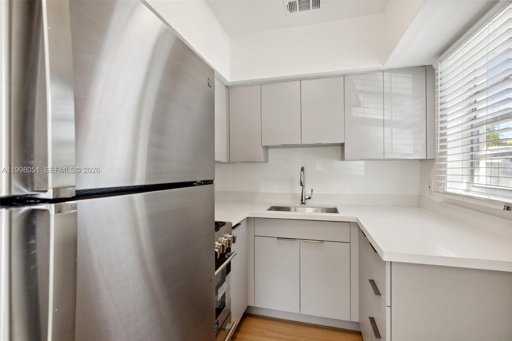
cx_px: 256
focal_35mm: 16
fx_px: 227
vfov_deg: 73.7
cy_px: 170
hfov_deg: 96.7
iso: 320
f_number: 8
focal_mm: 16
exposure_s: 1/30
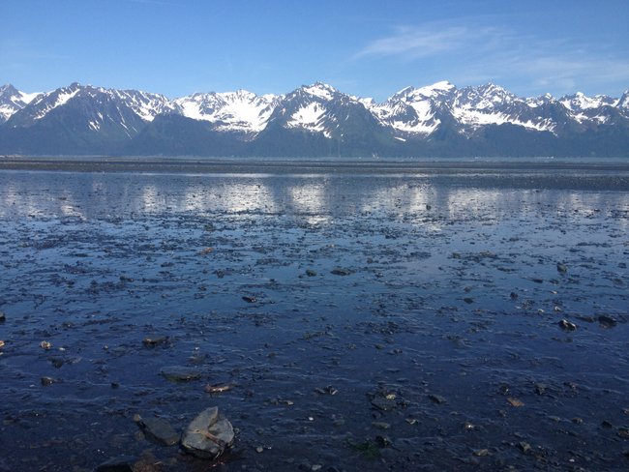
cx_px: 314
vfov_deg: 40.7
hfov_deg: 52.6
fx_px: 636
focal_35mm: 35
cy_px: 236
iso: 50
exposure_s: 1/1905
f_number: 2.4
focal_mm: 4.28
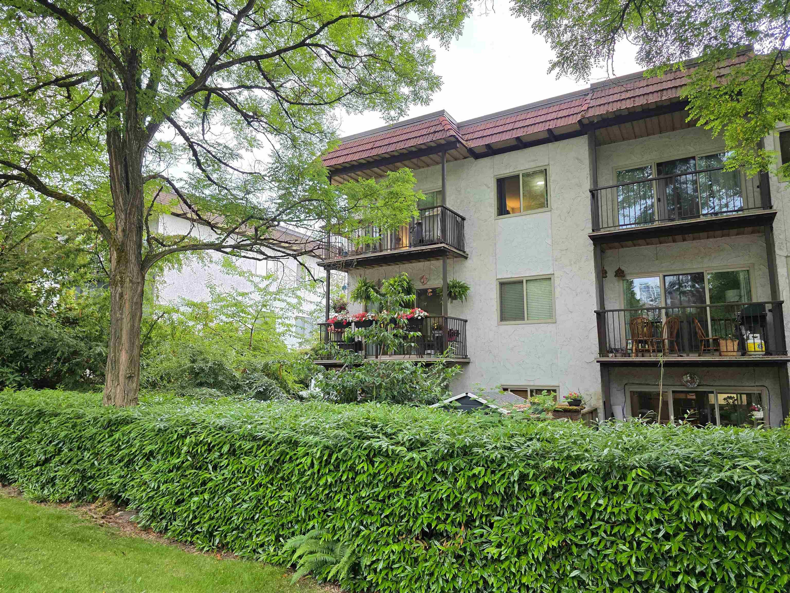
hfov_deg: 73.9
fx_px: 525
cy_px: 296
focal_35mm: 23
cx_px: 395
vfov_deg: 58.9
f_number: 1.7
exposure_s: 1/182
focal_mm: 6.3
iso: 160
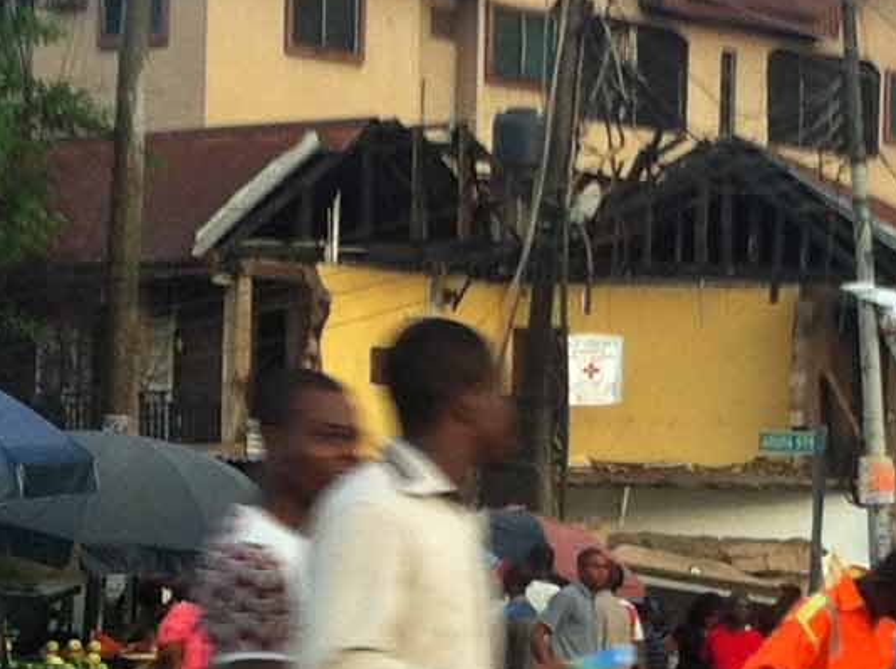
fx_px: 4394
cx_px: 799
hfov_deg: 11.6
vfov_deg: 8.7
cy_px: 664
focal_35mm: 170
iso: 80
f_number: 2.8
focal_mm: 3.85
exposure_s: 1/60
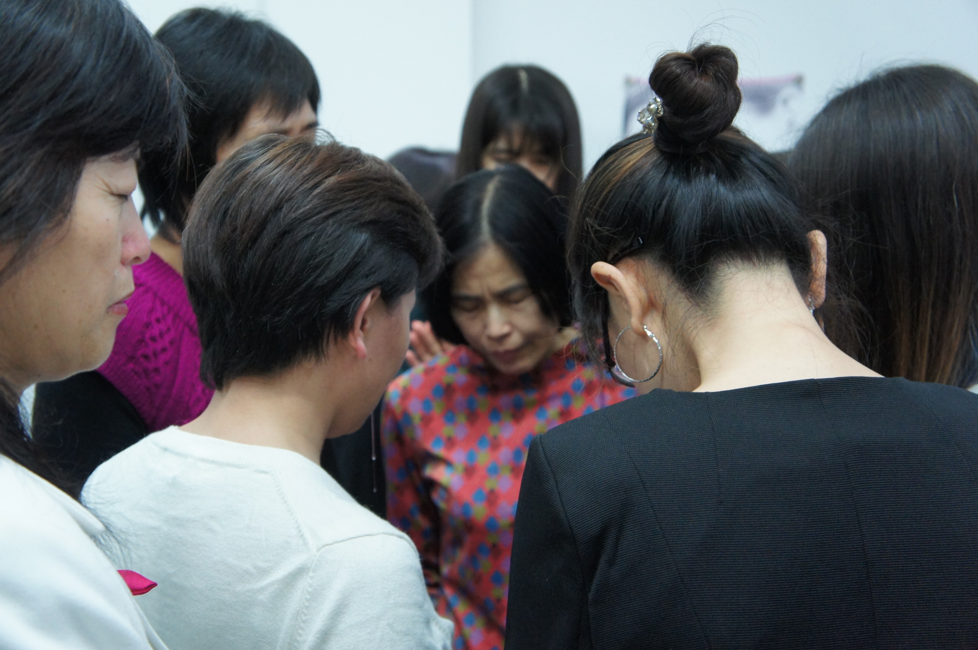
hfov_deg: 37.9
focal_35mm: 52
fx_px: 1425
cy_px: 325
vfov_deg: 25.7
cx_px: 489
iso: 1600
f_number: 4.5
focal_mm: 35
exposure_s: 1/60
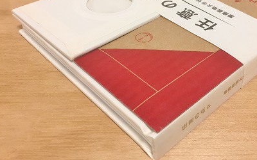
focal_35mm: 41
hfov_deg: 47.6
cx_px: 167
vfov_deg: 31.0
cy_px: 52
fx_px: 287
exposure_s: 1/40
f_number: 2.2
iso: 40
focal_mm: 4.15
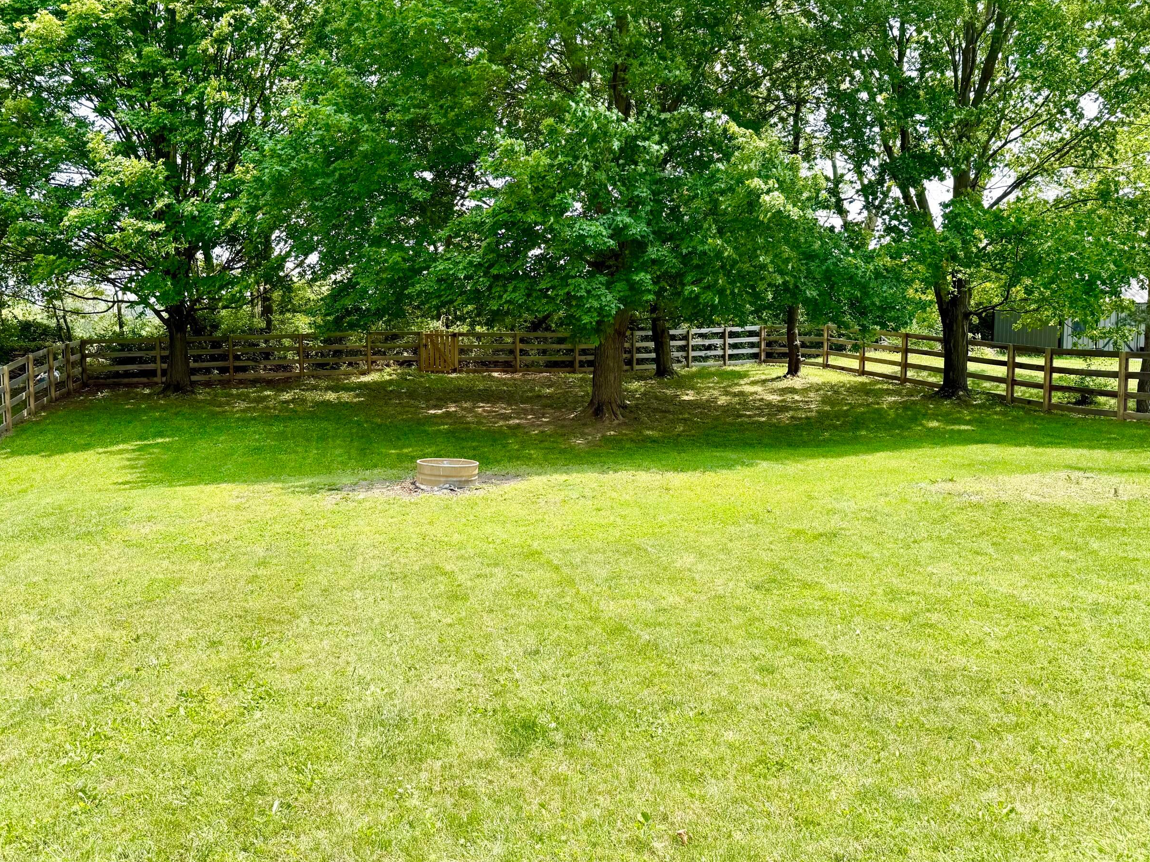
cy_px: 405
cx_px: 532
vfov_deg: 46.8
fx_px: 997
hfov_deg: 59.9
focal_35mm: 30
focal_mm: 6.76
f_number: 1.78
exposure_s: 1/1618
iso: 80
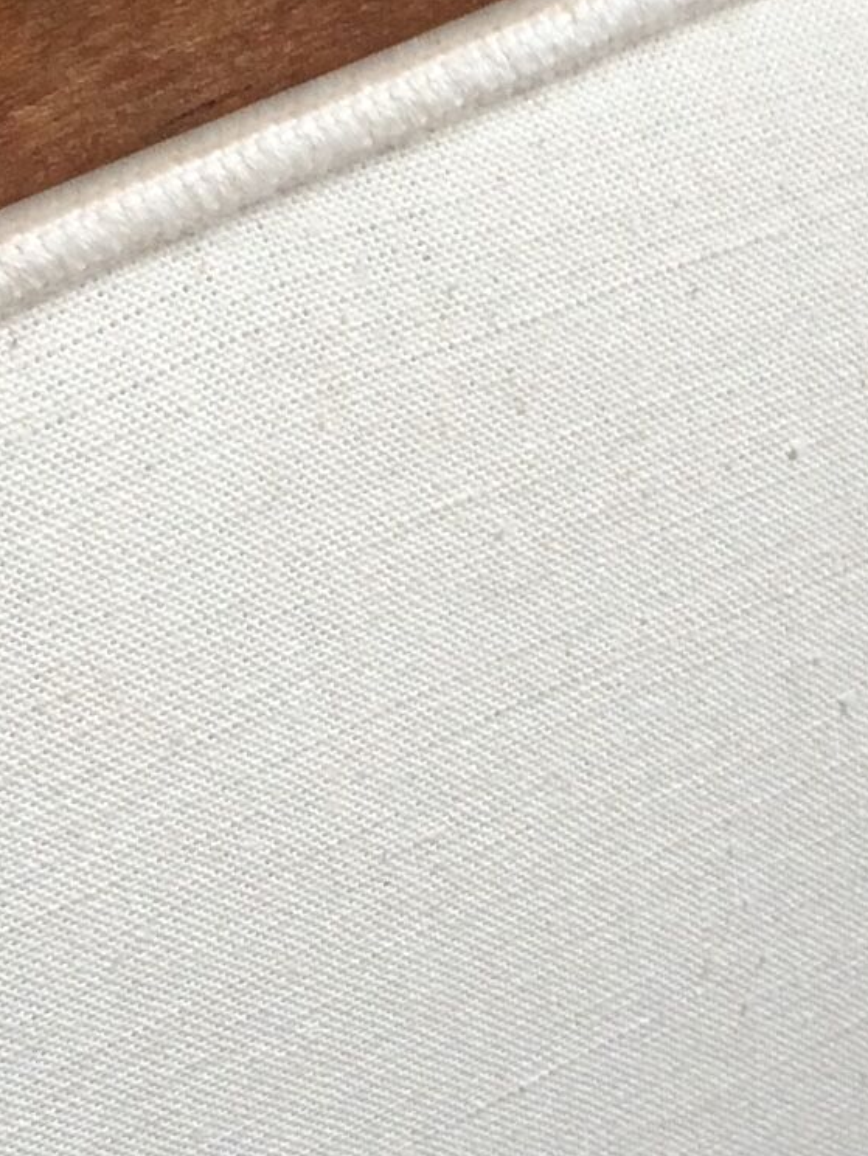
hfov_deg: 11.6
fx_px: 4245
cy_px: 591
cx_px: 702
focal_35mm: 127
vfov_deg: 15.5
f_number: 2.2
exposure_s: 1/60
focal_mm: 4.15
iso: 50
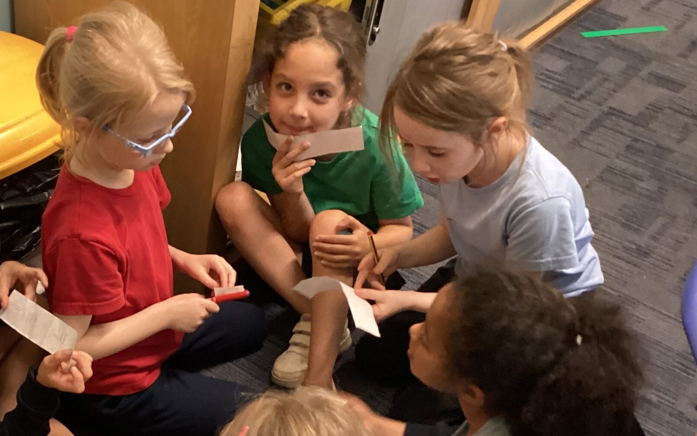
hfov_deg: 37.8
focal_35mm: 52
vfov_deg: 24.5
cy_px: 348
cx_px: 167
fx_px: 988
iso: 400
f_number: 2.4
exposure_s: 1/40
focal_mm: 3.3
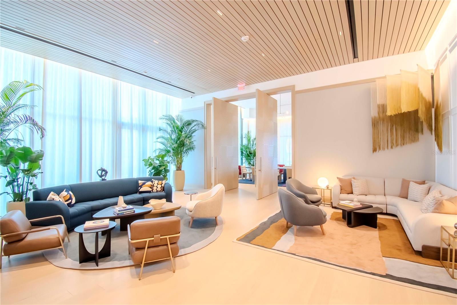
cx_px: 228
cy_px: 152
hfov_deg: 100.4
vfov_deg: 77.3
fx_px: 190
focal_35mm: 15
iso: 640
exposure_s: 1/200
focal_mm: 10
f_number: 7.1
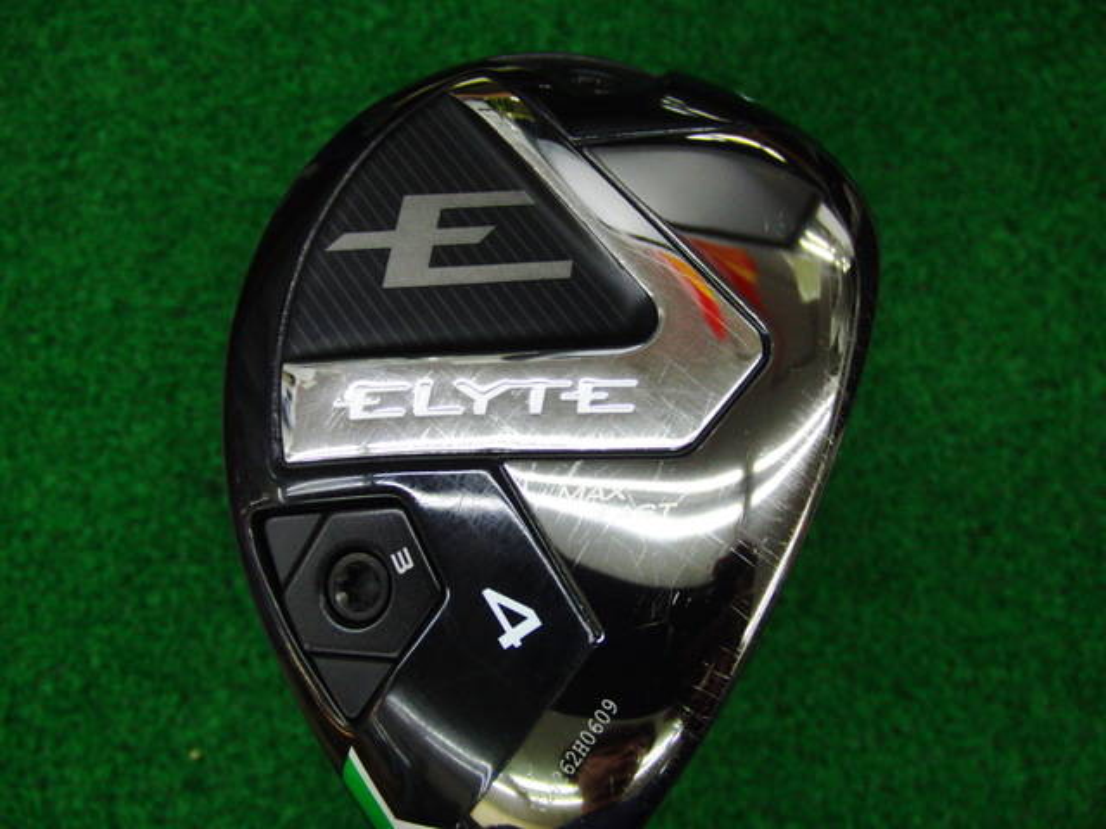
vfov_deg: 38.7
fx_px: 1182
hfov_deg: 50.1
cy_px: 414
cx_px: 553
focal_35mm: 37
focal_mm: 6.42
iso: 320
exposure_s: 1/80
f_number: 3.6
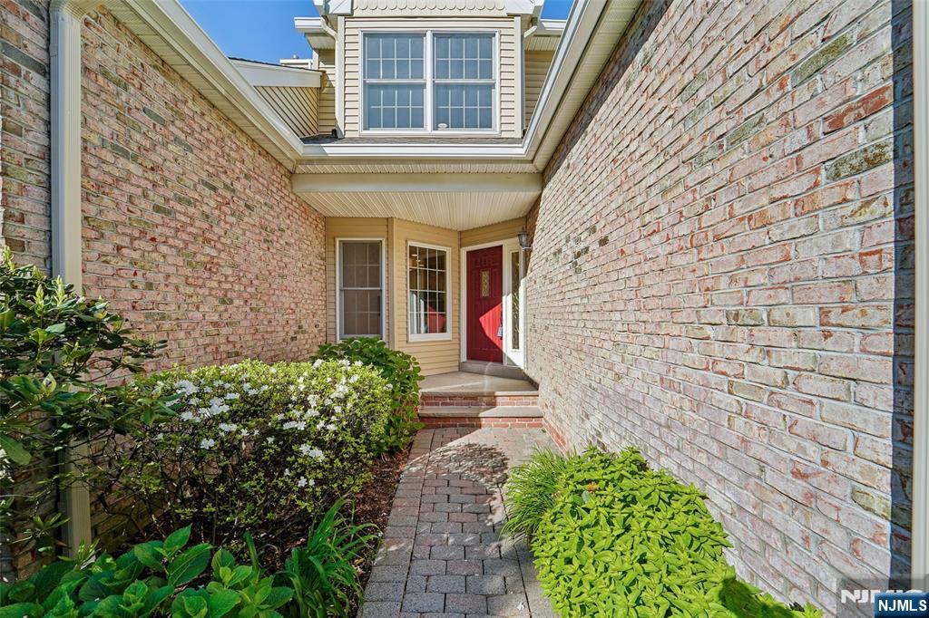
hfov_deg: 104.3
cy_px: 309
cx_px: 464
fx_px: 361
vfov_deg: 81.2
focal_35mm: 14
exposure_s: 1/640
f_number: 8
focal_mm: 14
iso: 400
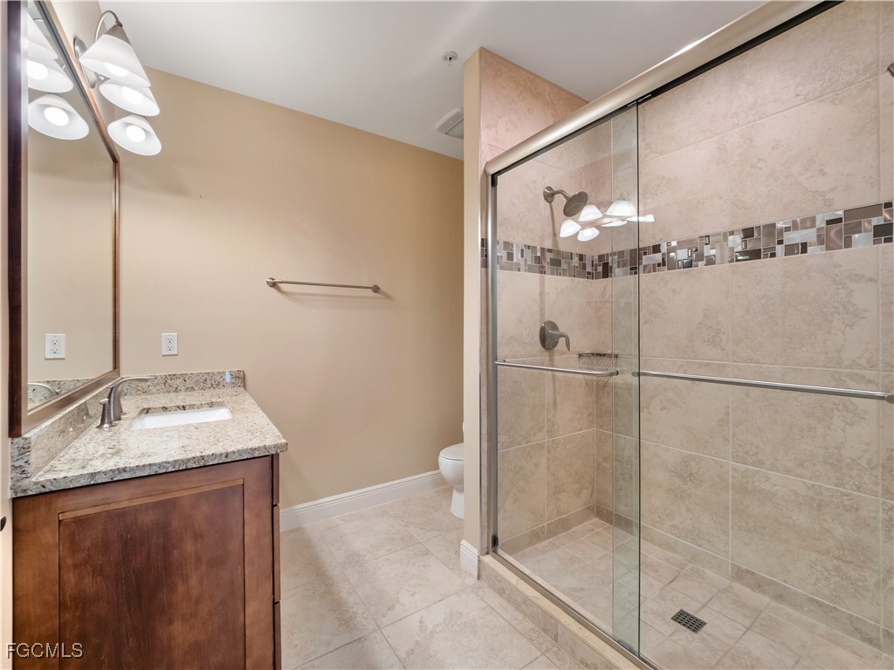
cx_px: 447
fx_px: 362
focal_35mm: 14
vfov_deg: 85.7
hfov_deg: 102.1
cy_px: 335
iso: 200
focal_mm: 7
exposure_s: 1/6
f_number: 7.1
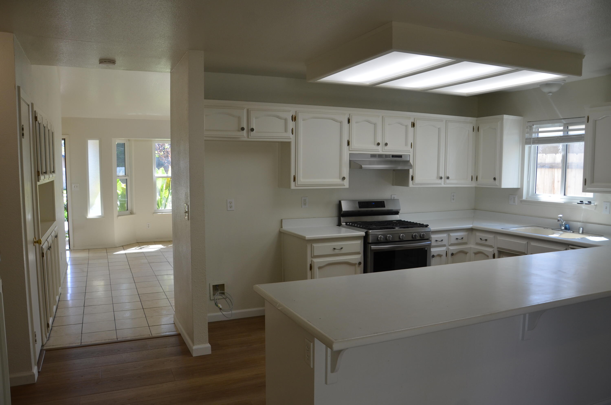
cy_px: 202
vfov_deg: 47.7
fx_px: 457
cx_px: 306
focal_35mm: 27
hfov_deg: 67.5
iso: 280
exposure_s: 1/125
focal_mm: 18
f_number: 5.6
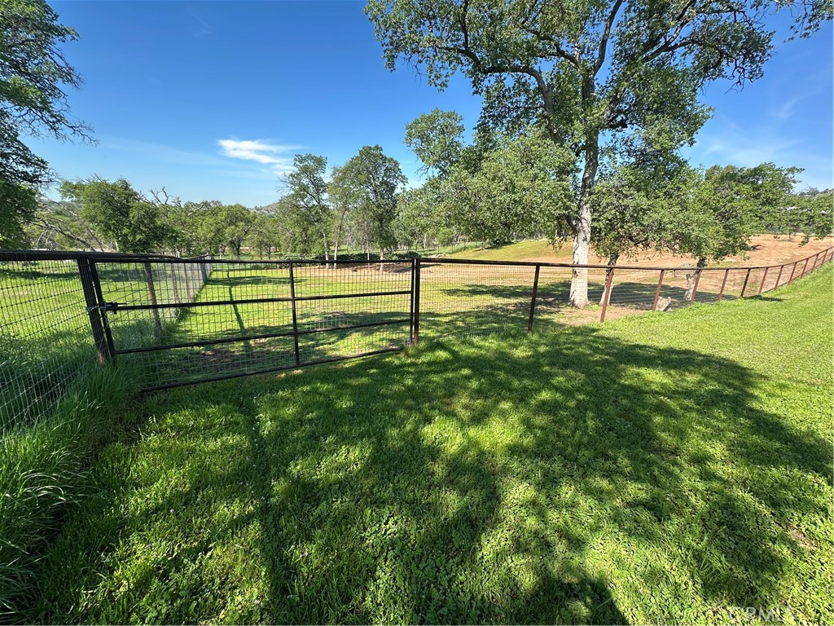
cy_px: 313
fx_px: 337
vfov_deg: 85.7
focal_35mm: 14
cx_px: 417
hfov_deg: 102.1
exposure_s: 1/779
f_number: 2.2
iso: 40
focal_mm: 2.22
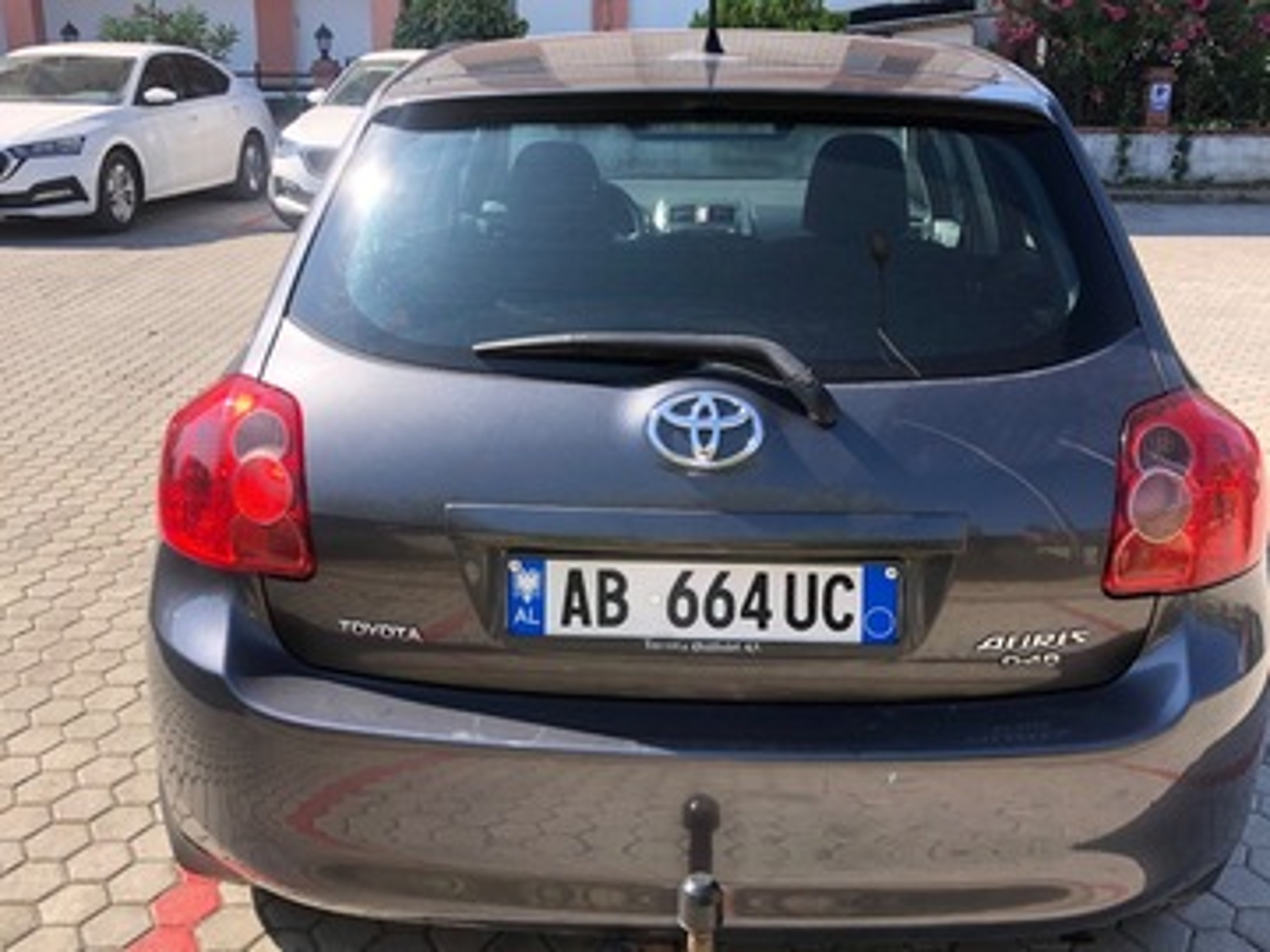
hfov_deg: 63.4
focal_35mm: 28
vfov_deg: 49.7
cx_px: 635
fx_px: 1027
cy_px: 476
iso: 20
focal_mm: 4
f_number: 1.8
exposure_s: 1/552
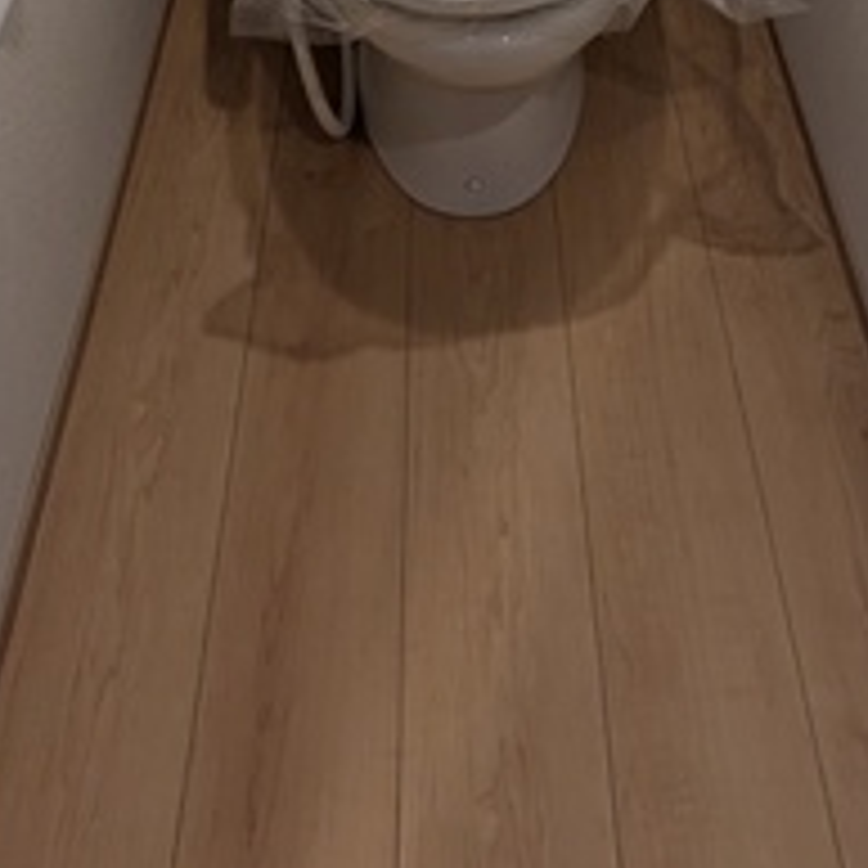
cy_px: -675
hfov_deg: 37.5
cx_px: 495
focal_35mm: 45
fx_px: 1277
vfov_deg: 22.5
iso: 120
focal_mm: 1.83
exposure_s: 1/33.3
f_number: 2.2
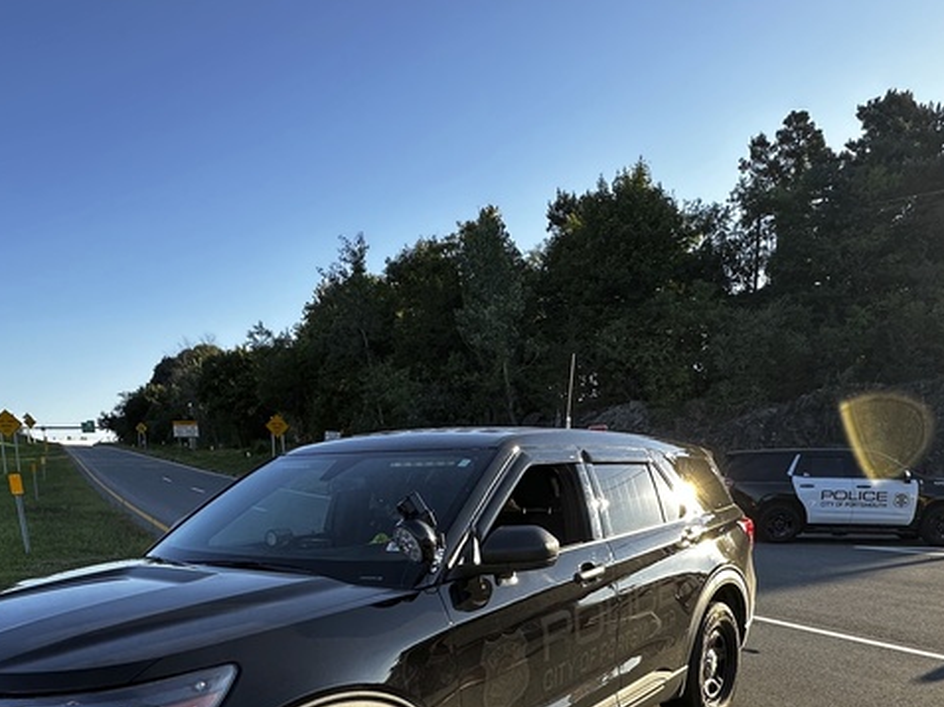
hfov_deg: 59.9
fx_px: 818
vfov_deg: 44.0
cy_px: 587
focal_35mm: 30
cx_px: 511
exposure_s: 1/219
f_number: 2.2
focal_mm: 2.22
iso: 40
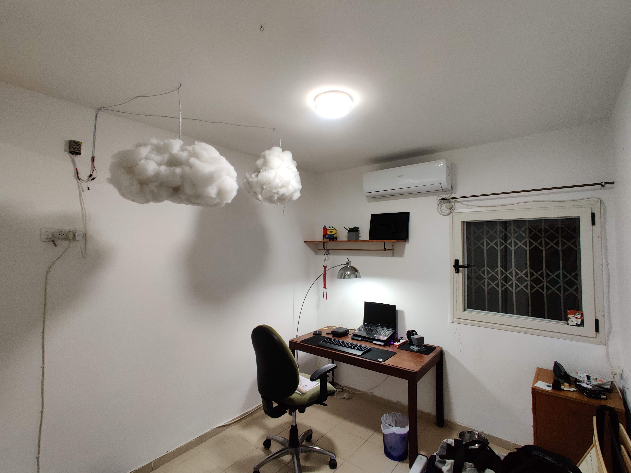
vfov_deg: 89.9
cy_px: 236
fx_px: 237
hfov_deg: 106.2
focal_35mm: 13
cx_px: 316
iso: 400
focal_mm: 2.25
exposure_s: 1/50
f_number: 2.2
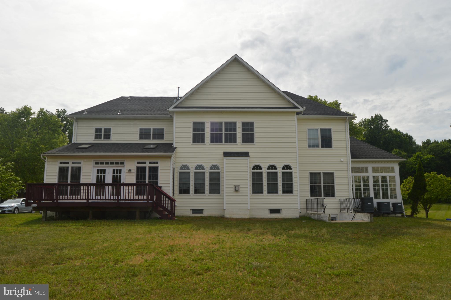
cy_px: 150
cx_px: 226
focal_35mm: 27
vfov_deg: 47.8
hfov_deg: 67.4
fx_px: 338
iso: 100
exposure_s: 1/200
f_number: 13
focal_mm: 18
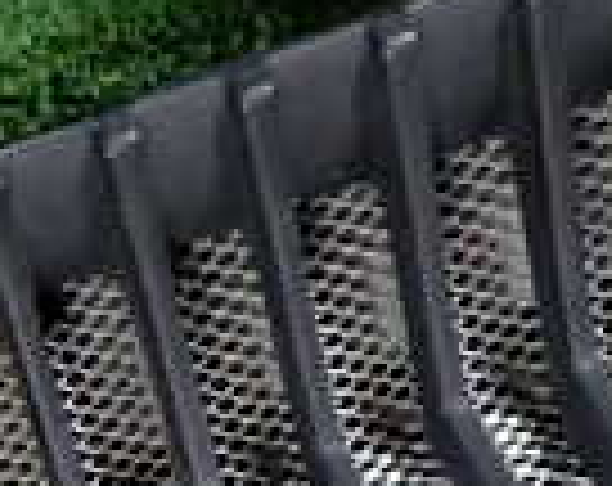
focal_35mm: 108
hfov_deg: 16.7
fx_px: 1951
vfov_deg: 12.9
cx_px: -207
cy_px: 882
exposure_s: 1/30
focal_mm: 4.5
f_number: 2
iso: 320
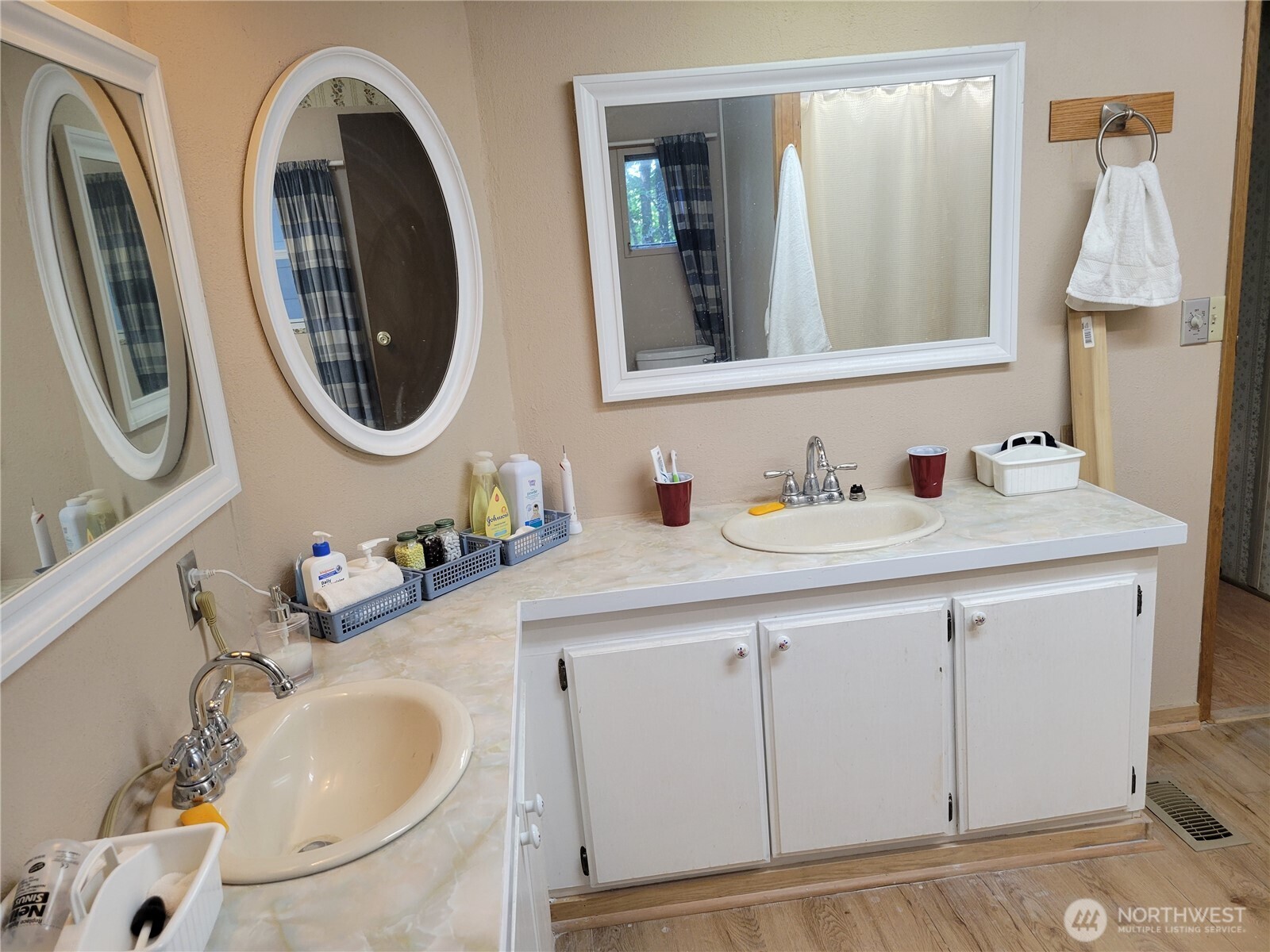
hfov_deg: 67.3
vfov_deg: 53.1
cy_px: 476
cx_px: 635
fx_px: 954
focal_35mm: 26
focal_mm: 5.4
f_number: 1.8
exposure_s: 1/120
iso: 200
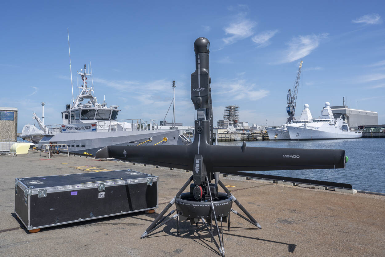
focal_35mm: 29
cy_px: 128
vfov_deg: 45.0
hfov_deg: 63.7
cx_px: 192
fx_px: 310
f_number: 11
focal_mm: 29
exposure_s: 1/320
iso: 160
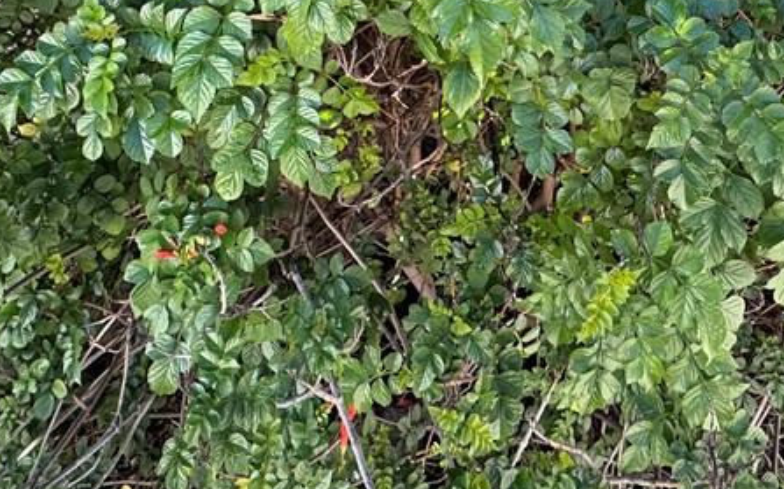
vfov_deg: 30.2
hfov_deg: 56.4
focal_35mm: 34
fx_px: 726
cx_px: 456
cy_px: -135
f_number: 2.2
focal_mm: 2.22
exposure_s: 1/157
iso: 40
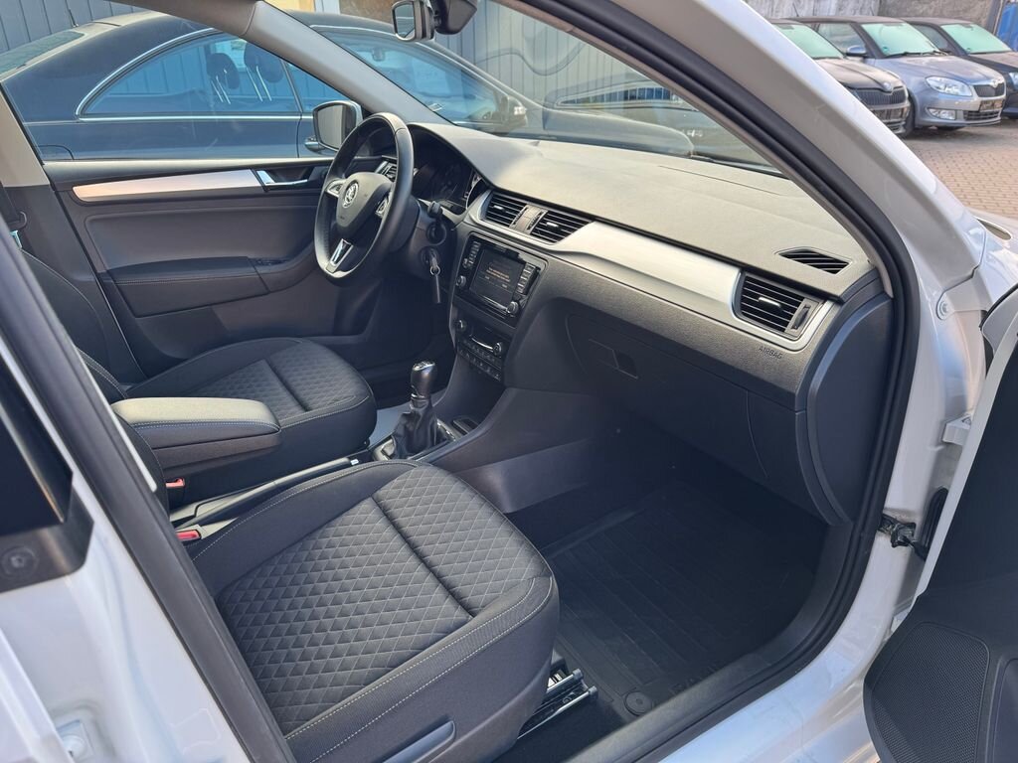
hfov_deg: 71.6
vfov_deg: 56.8
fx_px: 706
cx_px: 509
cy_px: 382
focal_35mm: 24
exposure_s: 1/121
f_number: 1.78
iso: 80
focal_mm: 6.76
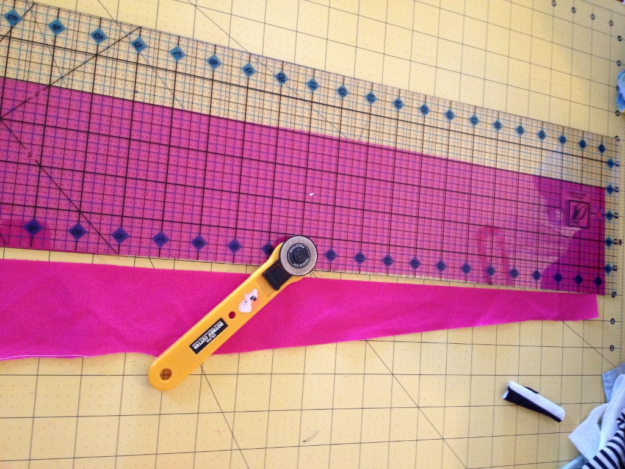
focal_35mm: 35
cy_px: 234
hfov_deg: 52.6
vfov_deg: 40.7
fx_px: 632
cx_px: 312
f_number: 2.4
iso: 320
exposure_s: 1/20
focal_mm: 4.28
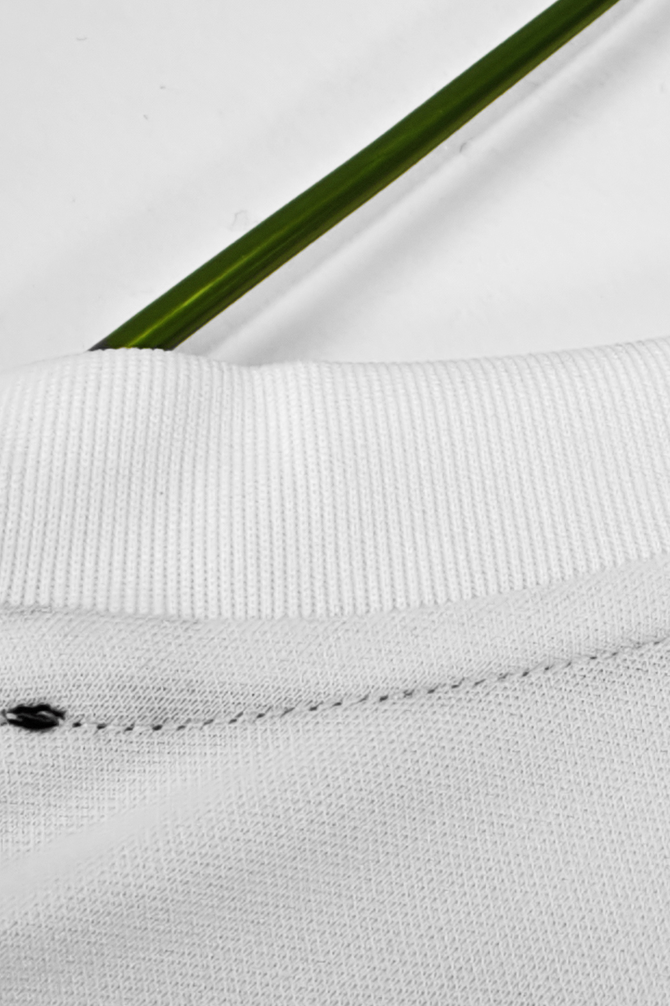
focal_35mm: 61
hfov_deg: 21.5
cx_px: 674
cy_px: 377
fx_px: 1703
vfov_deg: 32.7
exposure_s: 1/100
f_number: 2.2
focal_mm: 2.59
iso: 135
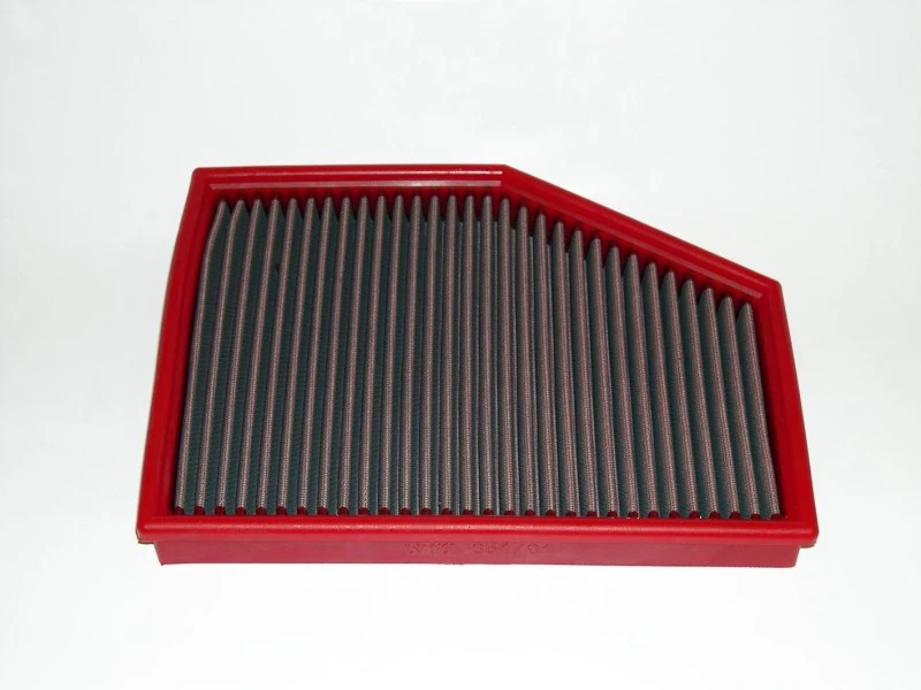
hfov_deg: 31.2
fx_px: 1650
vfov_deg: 23.7
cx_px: 460
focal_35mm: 62
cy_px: 345
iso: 100
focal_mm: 13.2
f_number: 3.5
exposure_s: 1/60
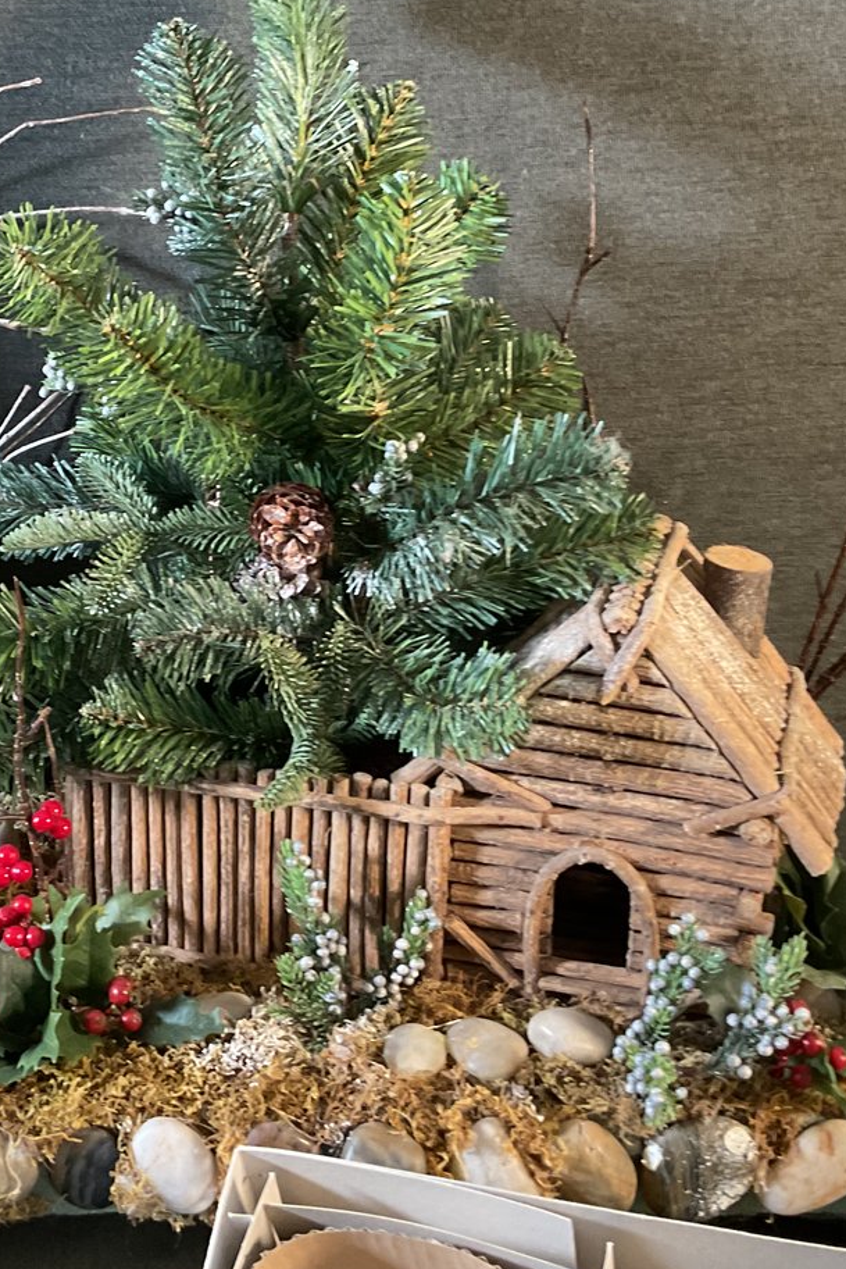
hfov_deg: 26.7
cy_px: 579
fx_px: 1762
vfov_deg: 39.6
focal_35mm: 50
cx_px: 238
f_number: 1.8
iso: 200
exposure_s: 1/40
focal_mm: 3
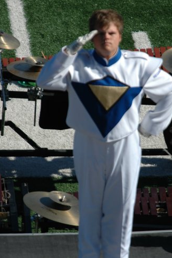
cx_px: 104
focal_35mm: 734
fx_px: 5267
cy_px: 127
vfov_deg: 2.8
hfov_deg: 1.9
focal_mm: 400
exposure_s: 1/1250
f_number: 5.6
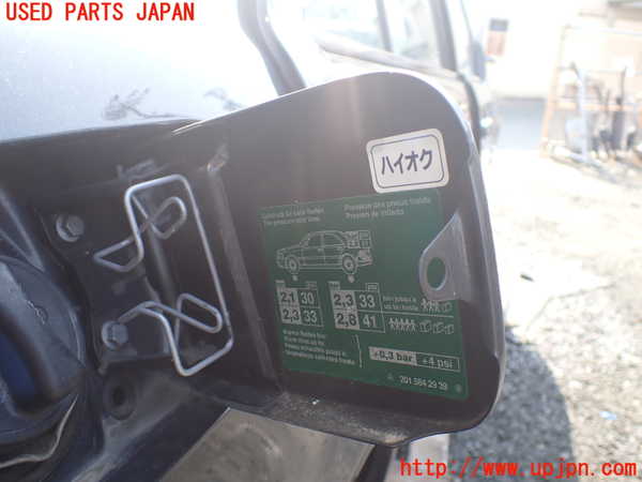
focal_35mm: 30
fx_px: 556
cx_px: 321
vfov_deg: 46.8
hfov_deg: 60.0
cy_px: 241
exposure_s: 1/200
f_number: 2.3
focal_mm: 5.4
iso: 100
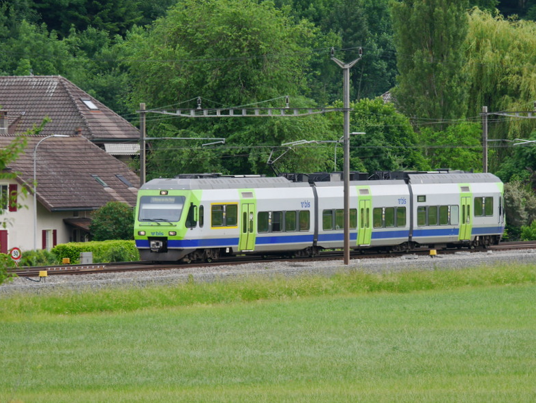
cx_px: 317
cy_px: 188
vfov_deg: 3.2
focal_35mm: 458
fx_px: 7094
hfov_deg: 4.3
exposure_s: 1/320
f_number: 4.5
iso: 160
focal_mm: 150
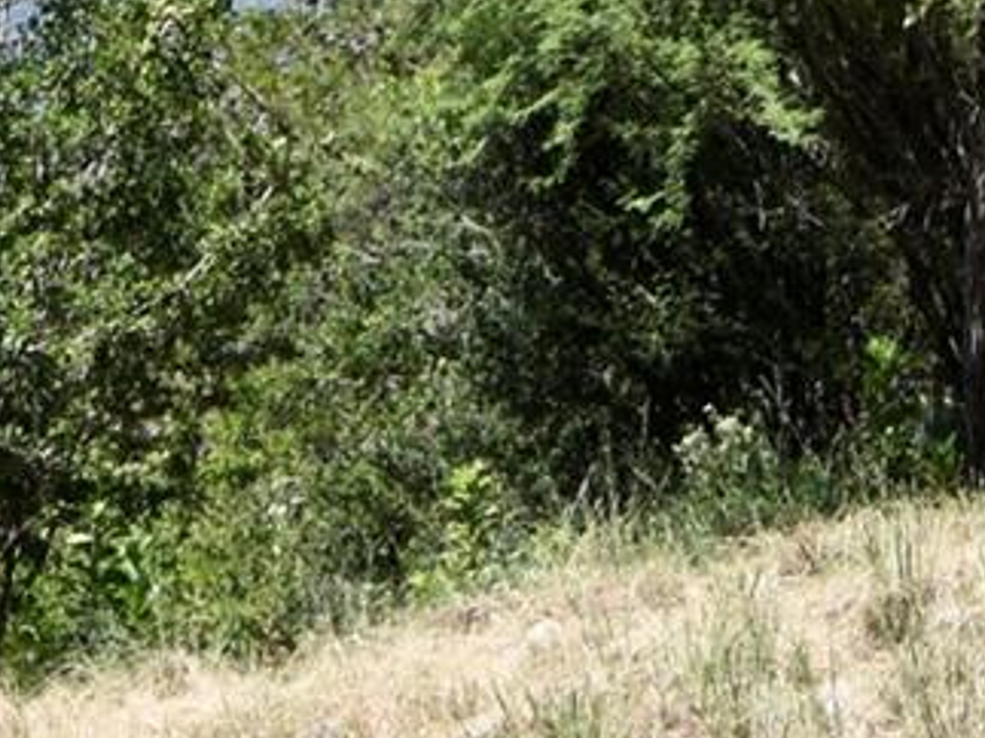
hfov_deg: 14.0
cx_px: 1119
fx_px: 3898
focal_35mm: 137
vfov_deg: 9.6
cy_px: -1054
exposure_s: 1/400
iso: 200
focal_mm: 15
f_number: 10
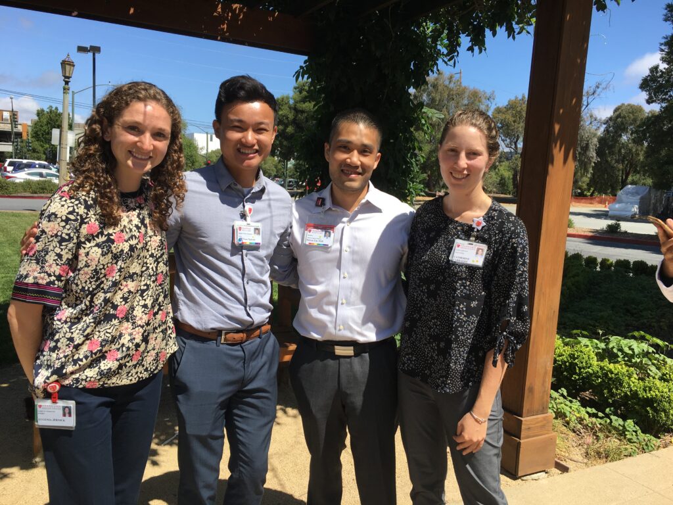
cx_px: 336
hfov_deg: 61.7
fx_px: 564
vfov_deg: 48.2
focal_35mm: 29
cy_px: 252
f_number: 2.2
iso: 25
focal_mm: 4.15
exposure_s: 1/1282
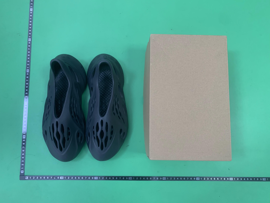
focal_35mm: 26
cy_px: 102
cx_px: 135
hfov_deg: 67.3
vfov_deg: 53.1
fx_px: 203
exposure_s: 1/60
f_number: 1.8
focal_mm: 4.25
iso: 250
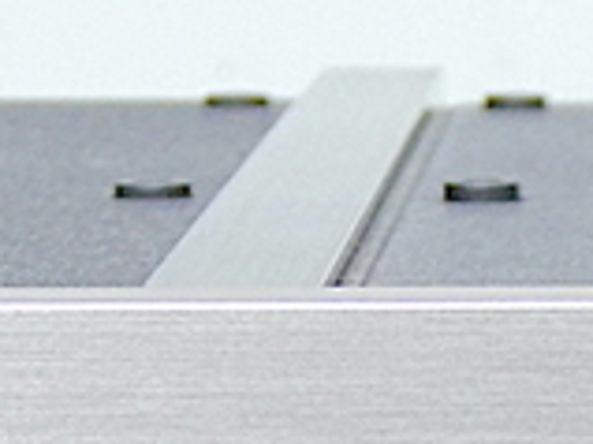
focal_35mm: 476
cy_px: 1179
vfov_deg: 3.1
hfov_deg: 4.2
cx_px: 720
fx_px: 8148
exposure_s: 1/6
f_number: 4.7
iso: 200
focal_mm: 14.1
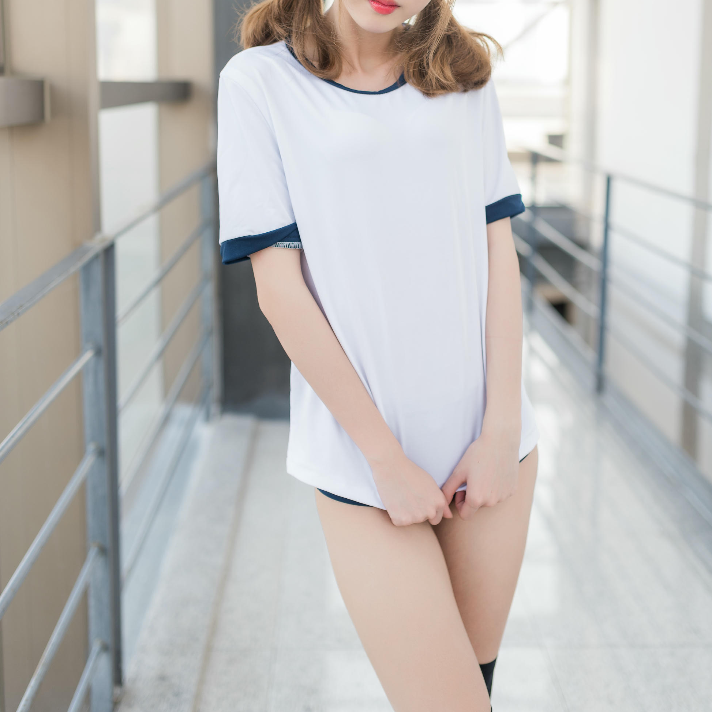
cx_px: 346
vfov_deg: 36.2
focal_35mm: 46
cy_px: 212
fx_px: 1070
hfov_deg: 36.8
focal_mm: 35
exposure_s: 1/320
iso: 100
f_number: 2
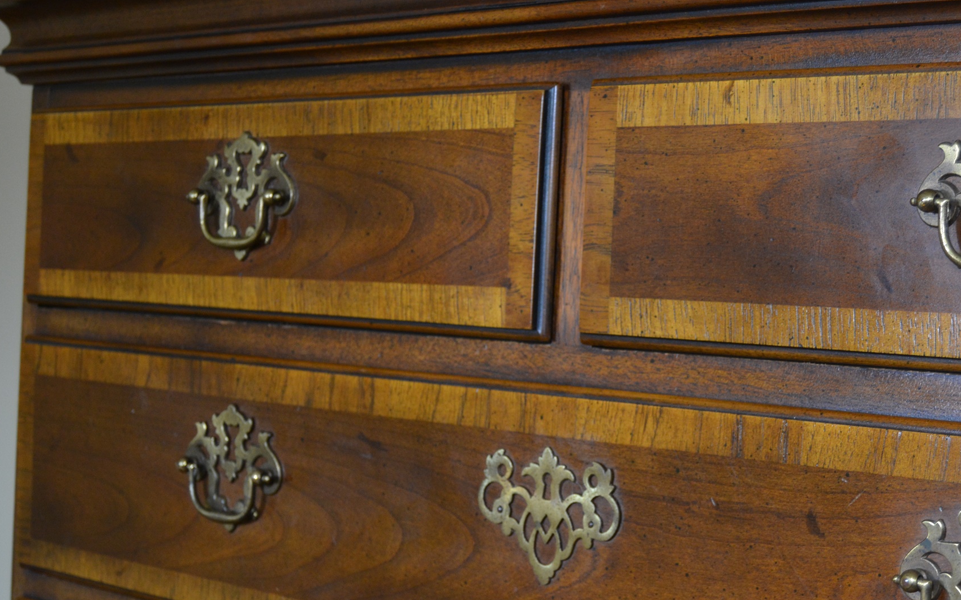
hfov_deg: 29.2
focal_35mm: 70
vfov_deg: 18.7
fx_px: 1827
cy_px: 352
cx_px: 682
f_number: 4.2
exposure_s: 1/60
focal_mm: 31
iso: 720
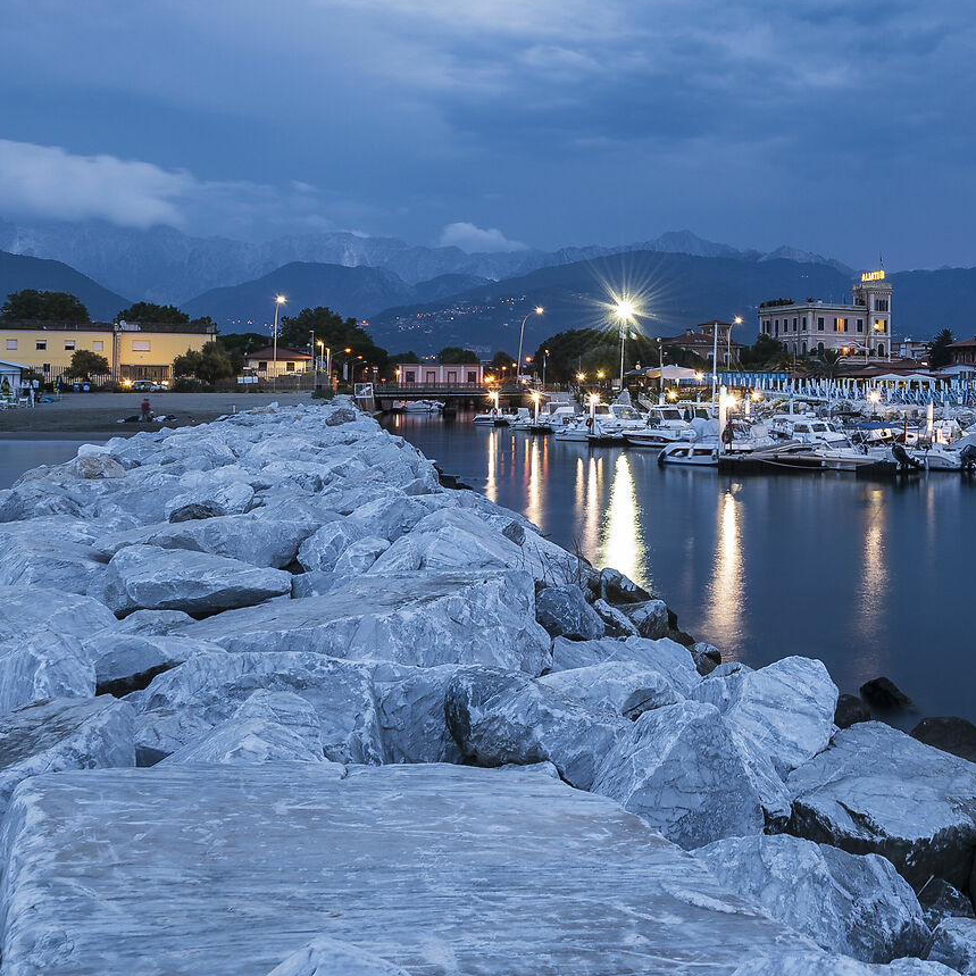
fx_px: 1212
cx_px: 908
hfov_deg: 40.0
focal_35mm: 38
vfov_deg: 43.4
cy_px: 343
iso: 100
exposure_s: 20
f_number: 14
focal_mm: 16
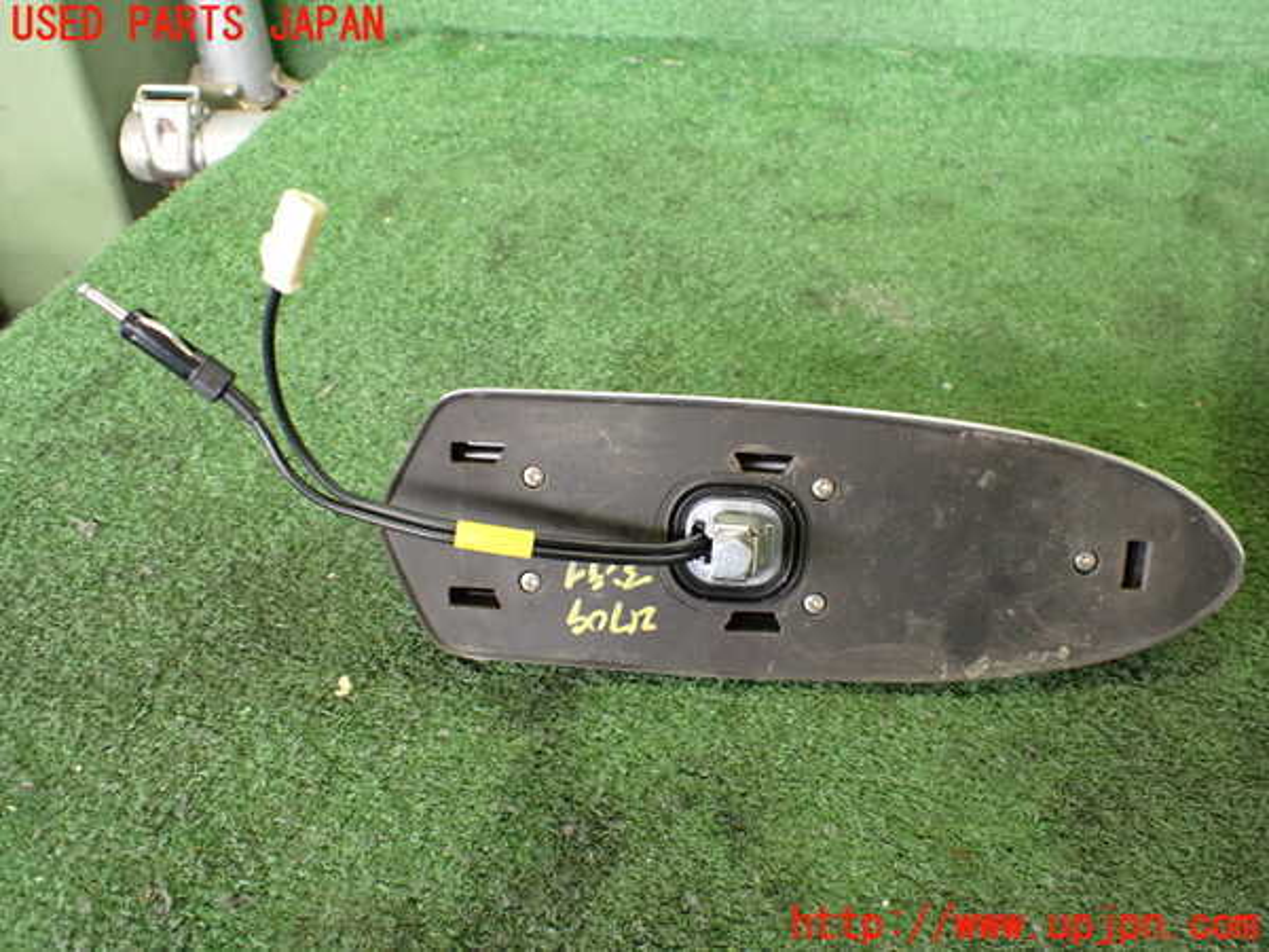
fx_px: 1100
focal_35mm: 30
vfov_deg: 46.8
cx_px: 634
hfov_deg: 60.0
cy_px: 476
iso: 800
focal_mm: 5.4
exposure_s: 1/60
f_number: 2.3
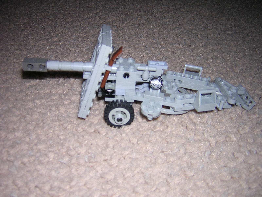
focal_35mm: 36
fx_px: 272
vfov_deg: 39.7
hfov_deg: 51.4
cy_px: 98
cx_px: 131
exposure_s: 1/60.1
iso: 100
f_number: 2.6
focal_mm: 4.7
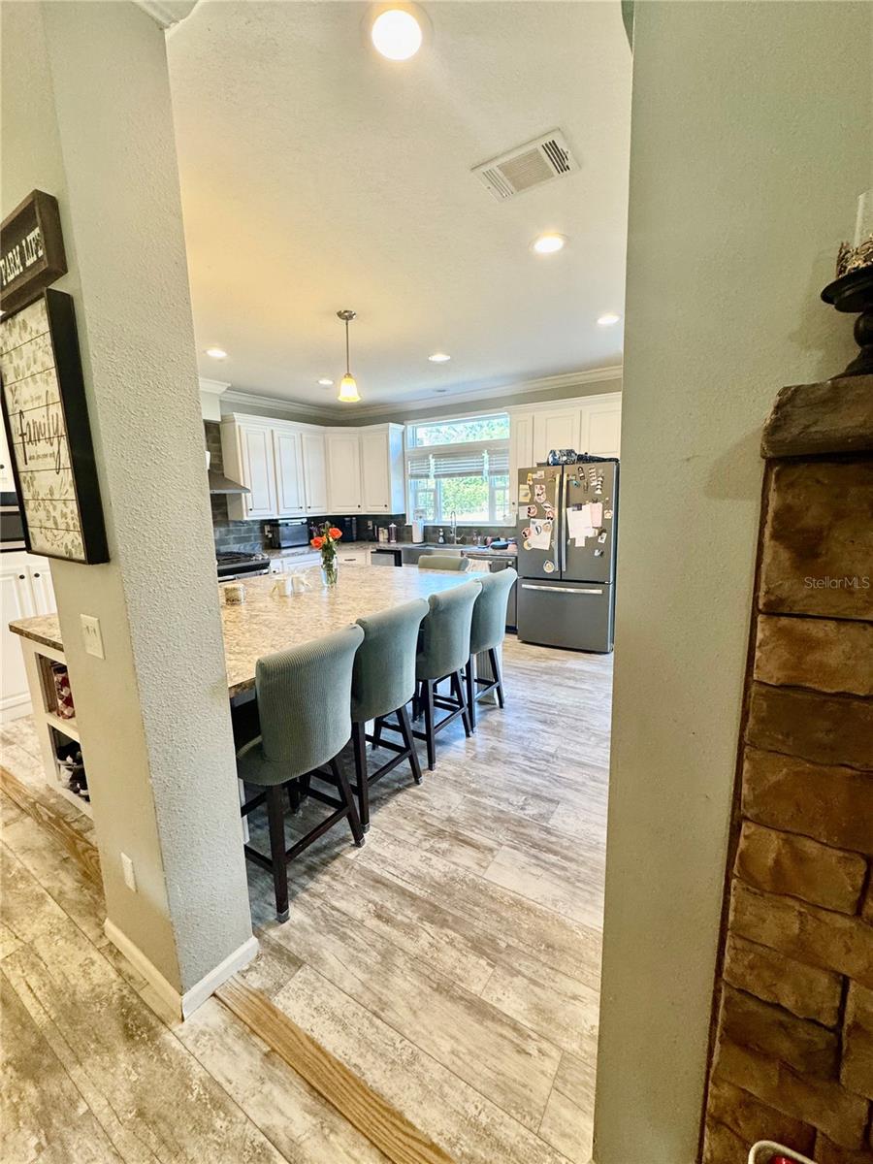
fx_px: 471
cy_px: 582
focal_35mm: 14
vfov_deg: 102.1
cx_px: 436
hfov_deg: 85.7
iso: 200
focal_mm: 2.22
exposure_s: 1/120
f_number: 2.2
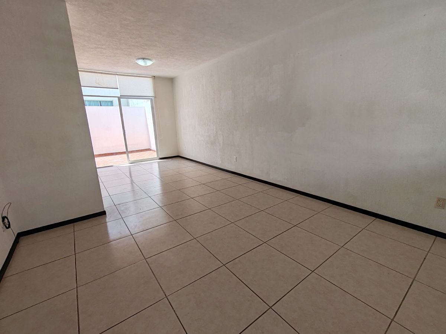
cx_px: 223
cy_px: 167
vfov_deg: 78.1
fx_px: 206
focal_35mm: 16
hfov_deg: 94.5
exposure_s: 1/620
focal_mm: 1.96
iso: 50
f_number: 2.2
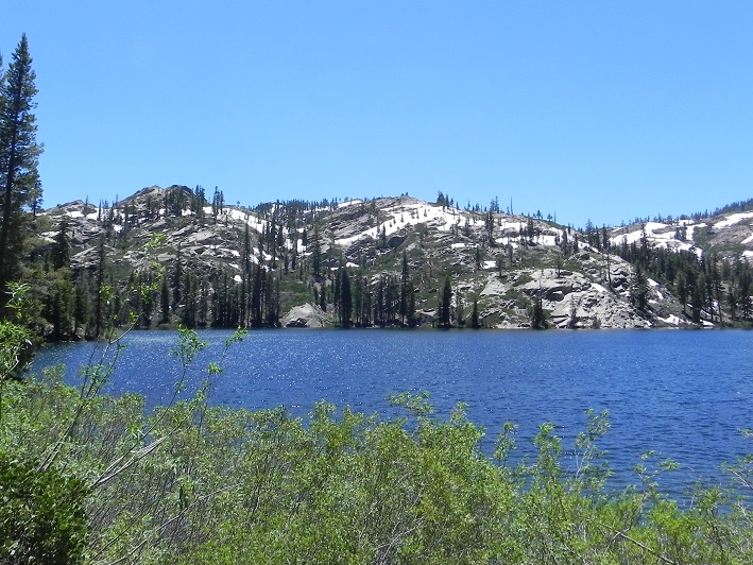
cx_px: 378
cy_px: 232
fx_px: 718
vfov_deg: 42.8
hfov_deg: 55.3
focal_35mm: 33
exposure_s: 1/360
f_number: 7.1
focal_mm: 4.6
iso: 160
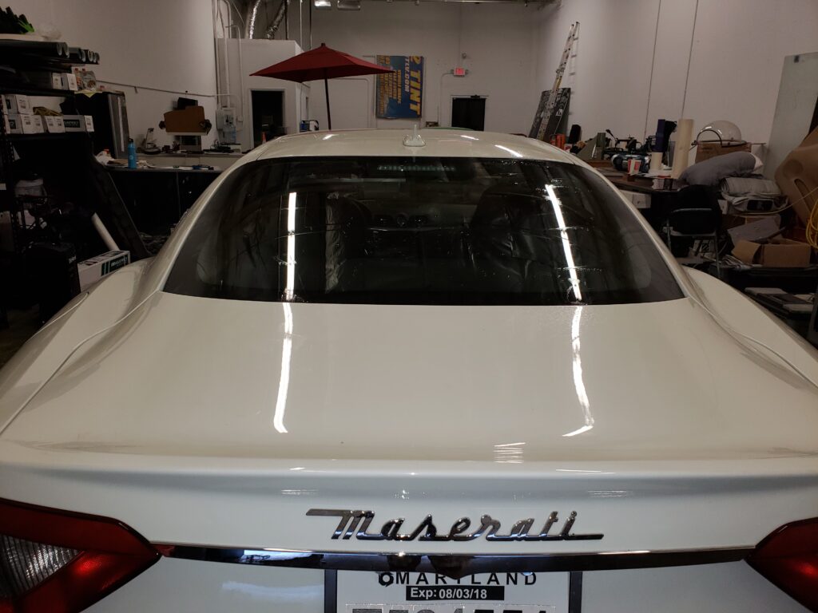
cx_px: 409
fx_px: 614
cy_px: 306
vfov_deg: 53.1
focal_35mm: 26
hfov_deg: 67.3
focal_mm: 4.3
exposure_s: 1/60
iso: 100
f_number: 2.4
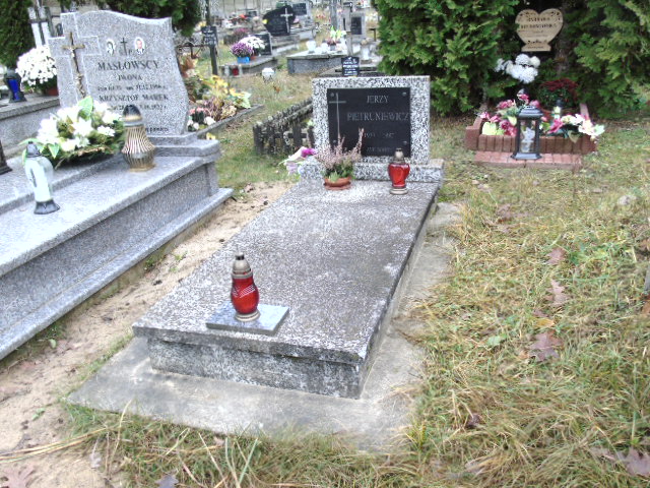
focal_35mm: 29
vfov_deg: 48.2
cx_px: 325
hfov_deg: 61.7
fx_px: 545
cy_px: 244
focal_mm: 5.2
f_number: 3.6
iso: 100
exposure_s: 1/30
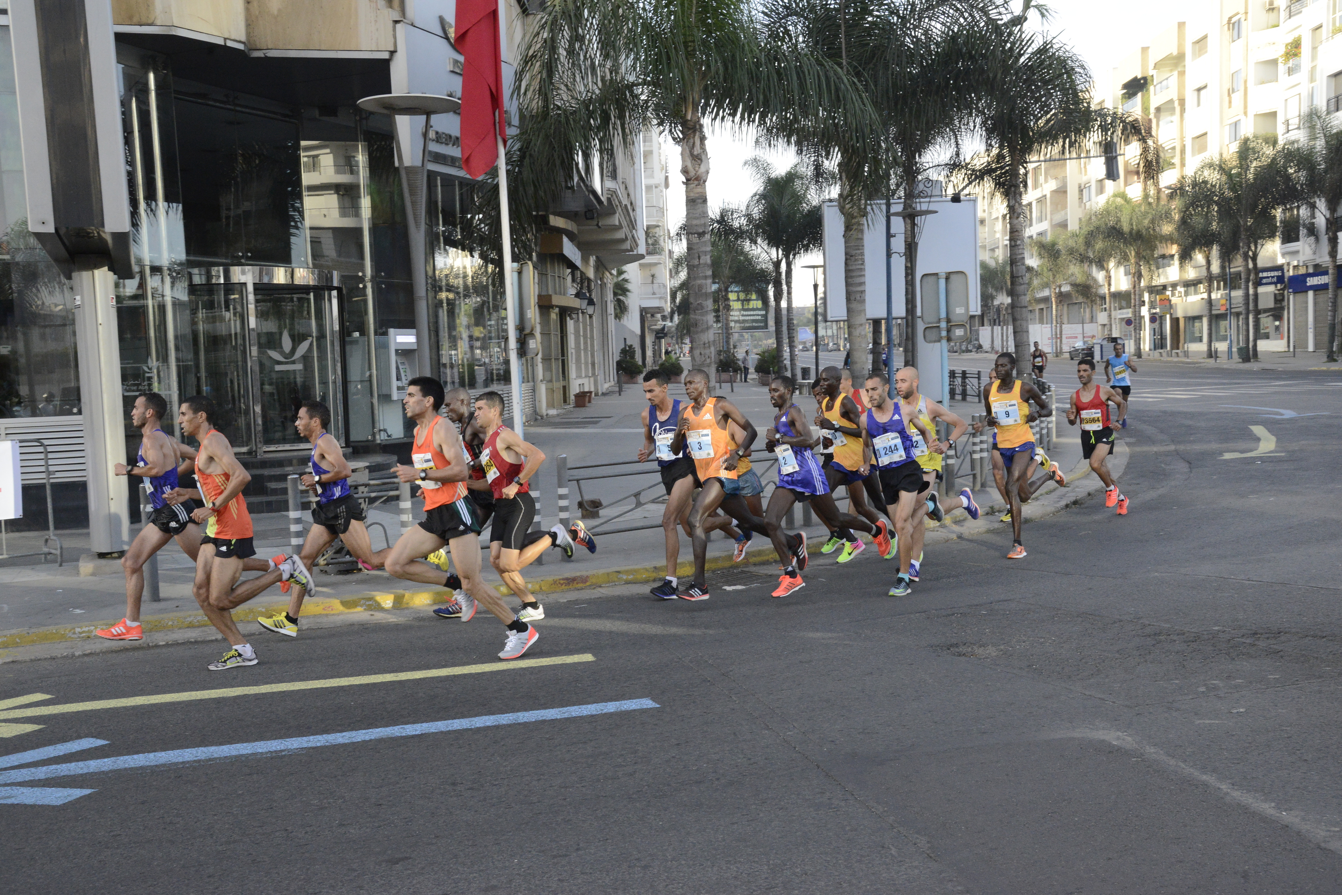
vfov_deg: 37.9
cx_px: 671
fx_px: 1305
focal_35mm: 35
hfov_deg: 54.4
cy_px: 448
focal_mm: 35
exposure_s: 1/500
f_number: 11
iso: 3200
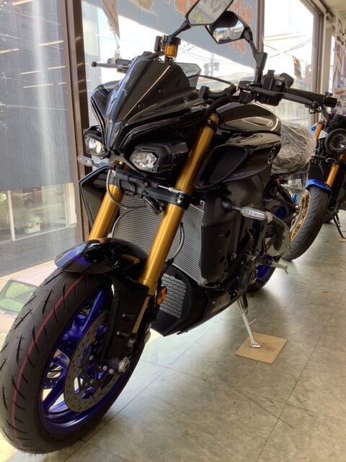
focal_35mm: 31
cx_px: 173
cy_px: 231
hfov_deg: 45.4
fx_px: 413
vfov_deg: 58.4
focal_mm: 3.3
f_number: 2.4
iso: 32
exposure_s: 1/120
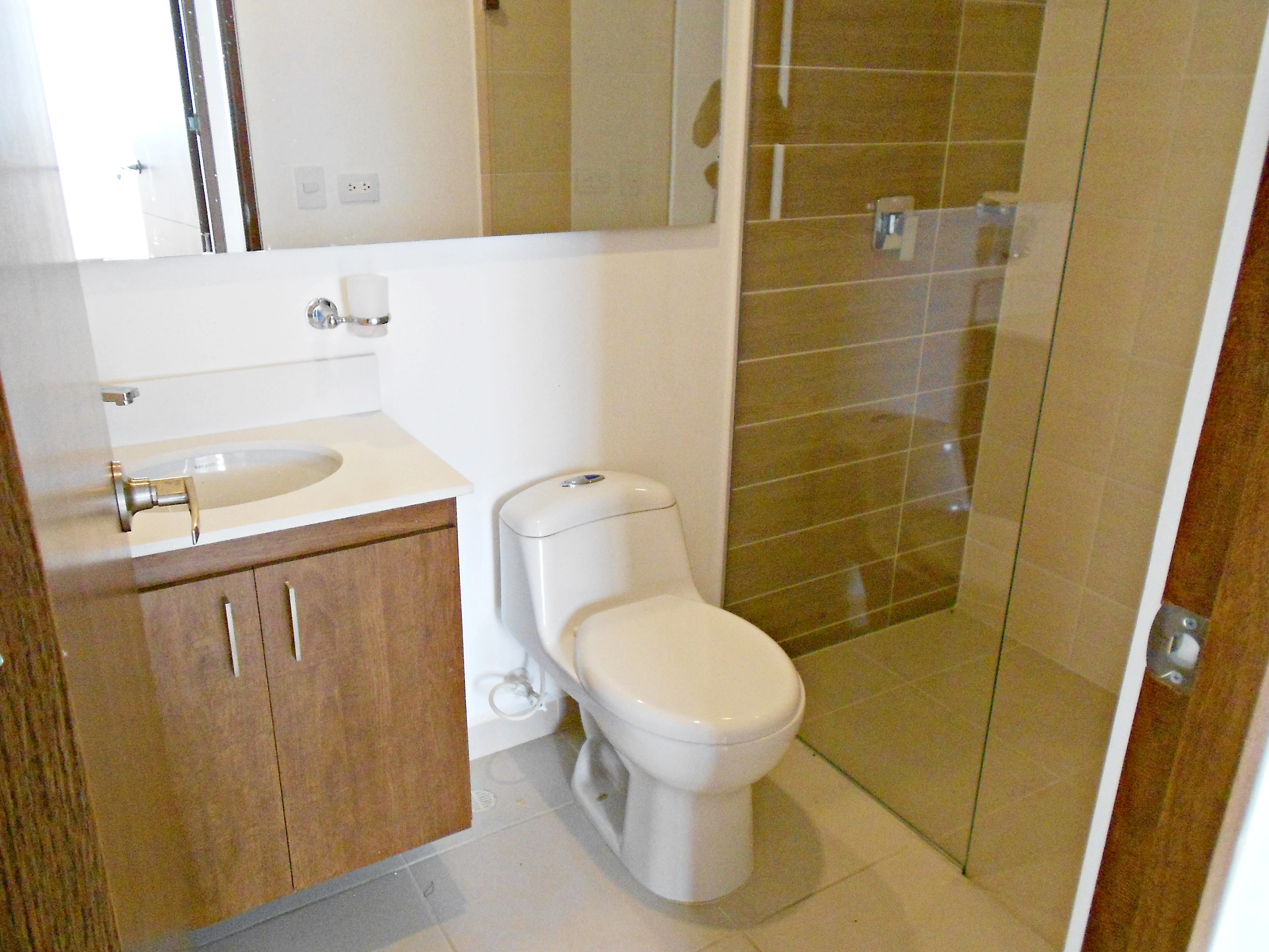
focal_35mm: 26
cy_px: 476
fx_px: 953
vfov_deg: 53.1
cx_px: 634
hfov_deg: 67.3
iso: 400
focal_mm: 4.6
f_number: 3.2
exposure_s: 1/50
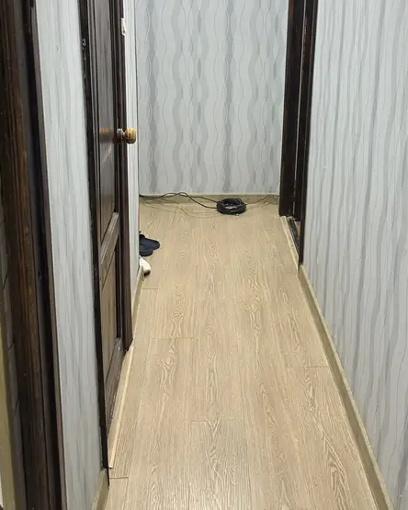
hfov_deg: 38.8
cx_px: 267
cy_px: 126
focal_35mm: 38
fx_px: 574
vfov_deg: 46.2
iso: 160
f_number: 1.78
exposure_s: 1/100
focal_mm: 6.86
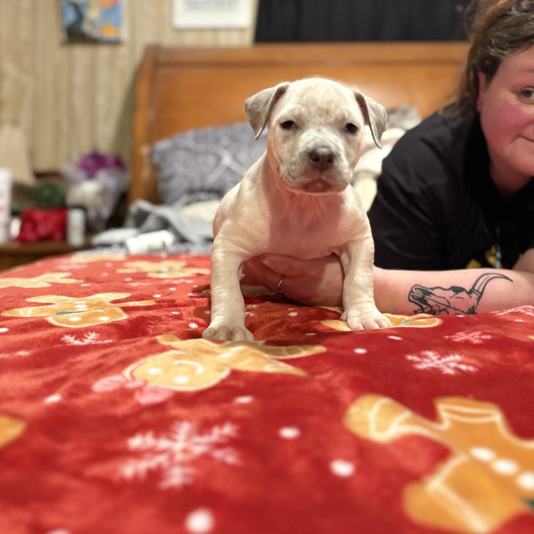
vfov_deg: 52.0
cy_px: 203
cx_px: 267
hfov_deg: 52.5
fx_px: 541
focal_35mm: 31
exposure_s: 1/30
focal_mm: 5.96
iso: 500
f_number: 1.6
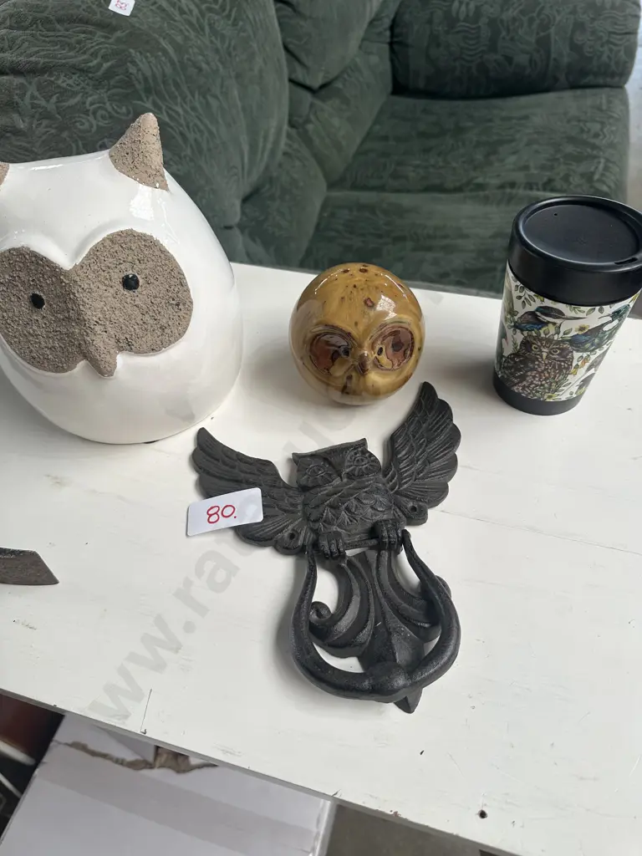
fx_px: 593
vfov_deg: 71.6
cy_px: 428
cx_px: 321
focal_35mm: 24
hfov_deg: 56.8
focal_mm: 6.86
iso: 64
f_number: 1.78
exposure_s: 1/164
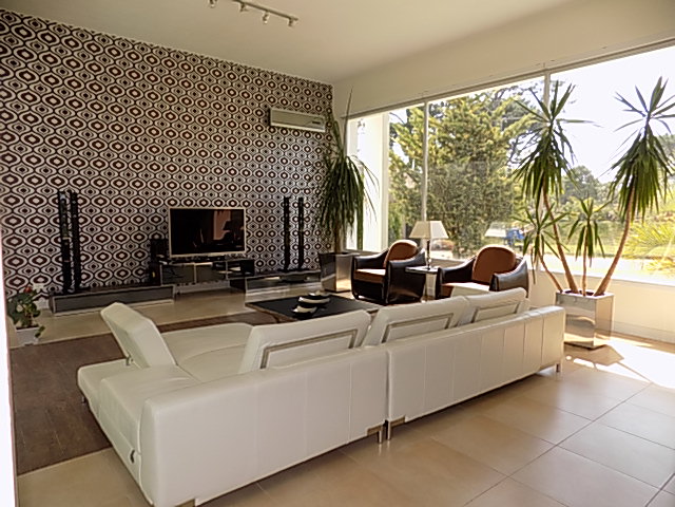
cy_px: 254
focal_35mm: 23
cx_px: 338
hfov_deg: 73.9
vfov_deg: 58.9
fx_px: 448
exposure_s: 1/160
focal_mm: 4
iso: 80
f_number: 3.1
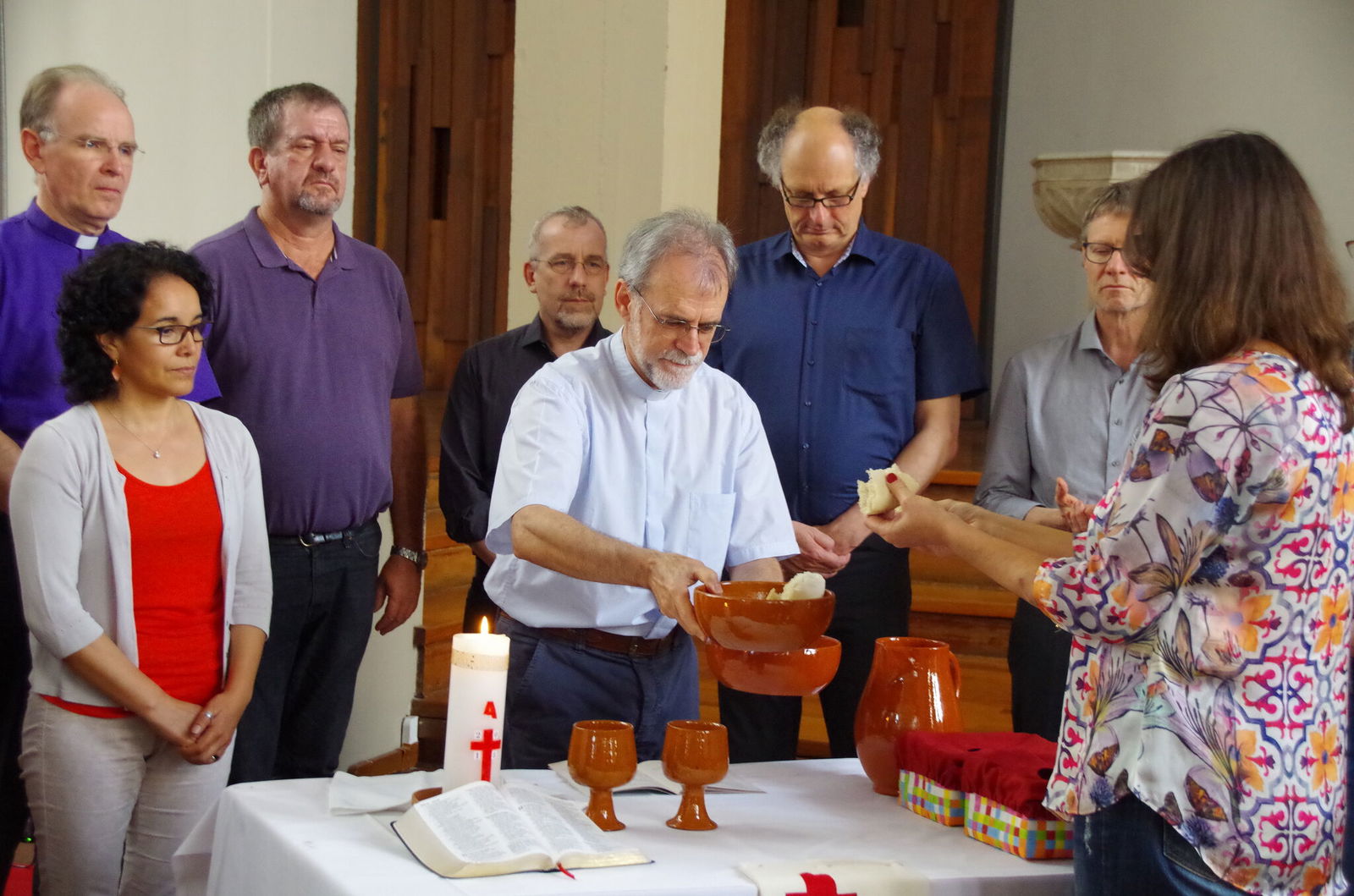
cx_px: 677
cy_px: 448
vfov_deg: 21.1
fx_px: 2402
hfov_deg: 31.5
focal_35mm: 64
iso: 3200
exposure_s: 1/80
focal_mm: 43
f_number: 5.6
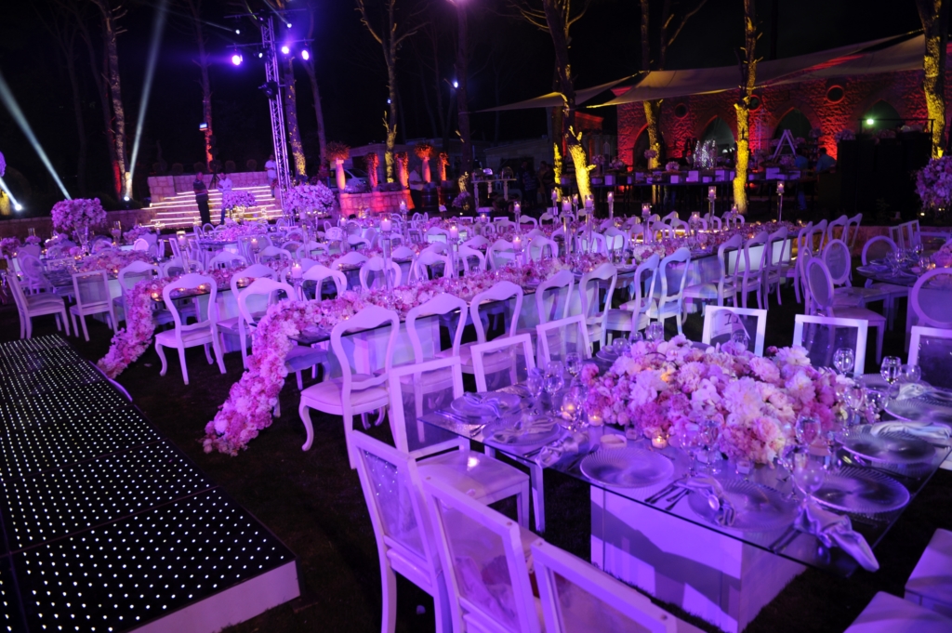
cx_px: 476
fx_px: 634
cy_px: 316
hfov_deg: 73.8
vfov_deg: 53.1
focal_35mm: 24
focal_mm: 24
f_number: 4
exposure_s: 1/60
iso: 800
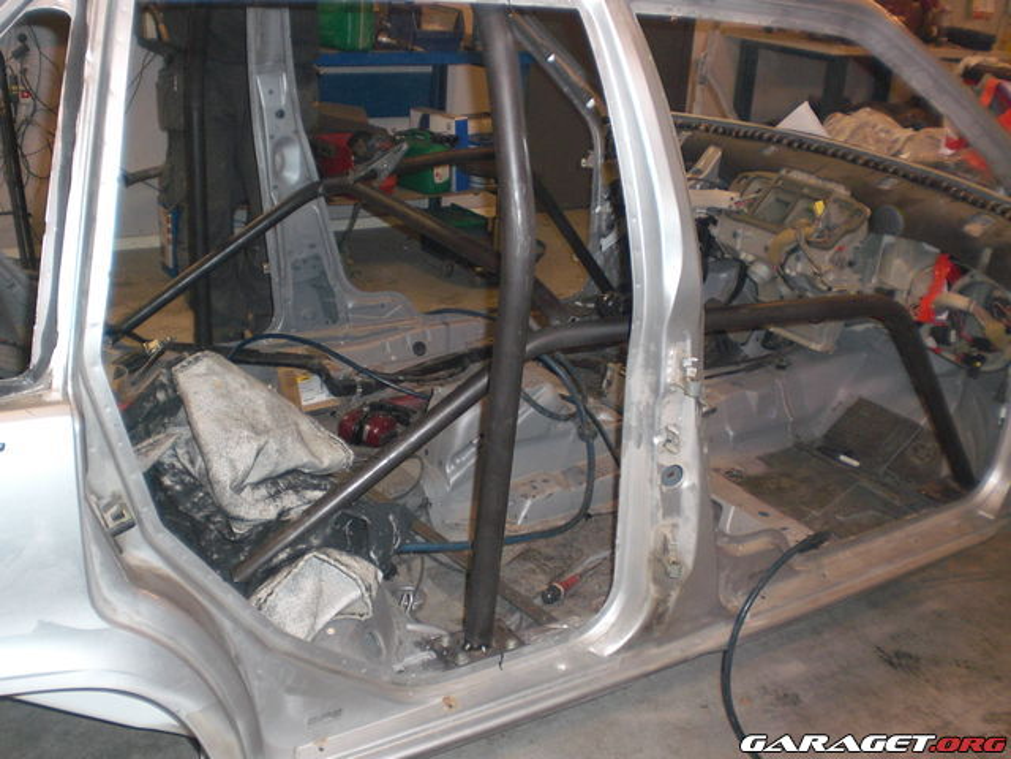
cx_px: 506
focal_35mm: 36
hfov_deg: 51.4
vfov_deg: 39.7
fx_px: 1051
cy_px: 380
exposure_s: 1/60
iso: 200
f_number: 3.1
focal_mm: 6.3
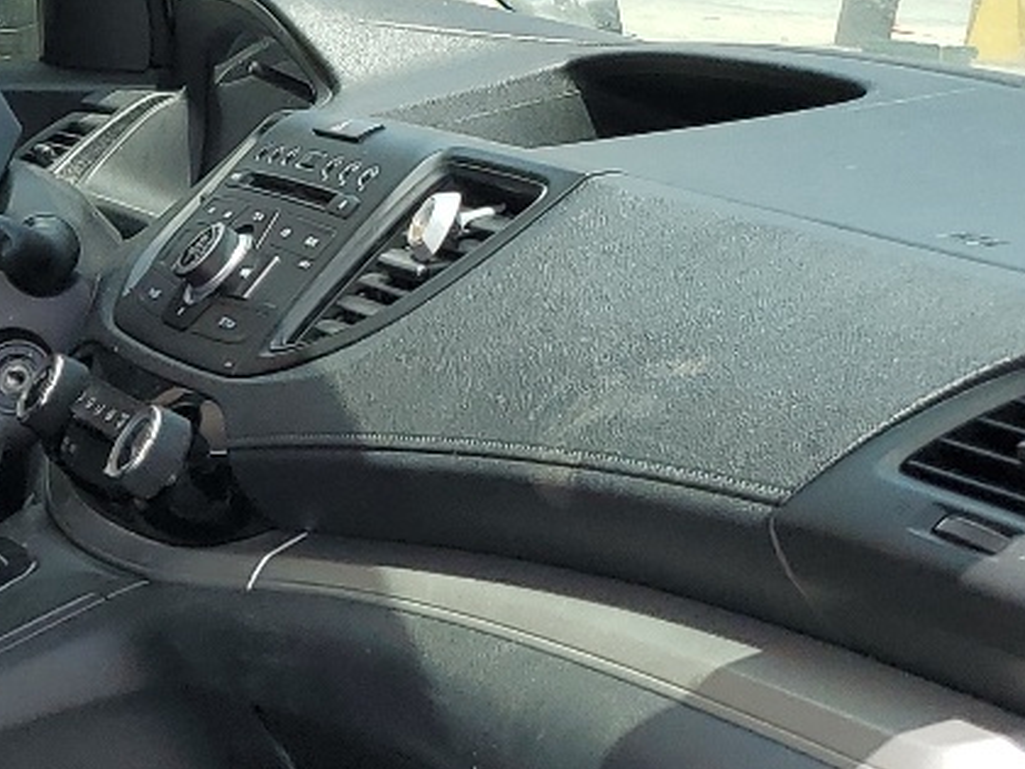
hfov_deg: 17.9
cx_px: -466
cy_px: 676
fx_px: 2931
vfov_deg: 14.8
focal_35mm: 99
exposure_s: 1/833
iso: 50
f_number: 1.5
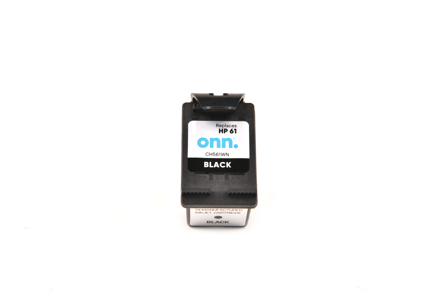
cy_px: 148
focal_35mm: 70
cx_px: 222
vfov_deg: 19.5
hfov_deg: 28.8
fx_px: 862
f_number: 22
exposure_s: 1/125
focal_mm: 70
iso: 100
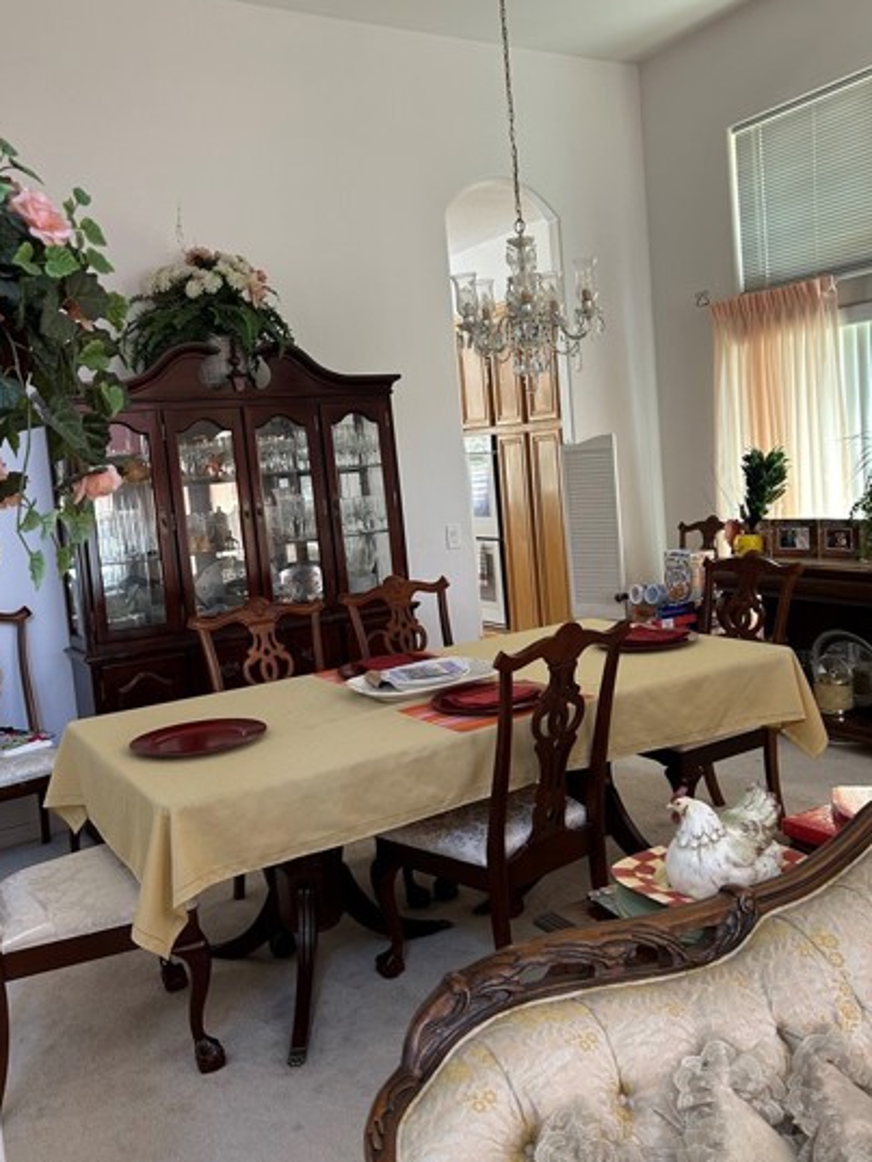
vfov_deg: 58.3
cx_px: 496
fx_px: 1041
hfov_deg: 45.3
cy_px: 537
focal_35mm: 31
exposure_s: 1/60
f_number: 1.5
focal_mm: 5.7
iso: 100
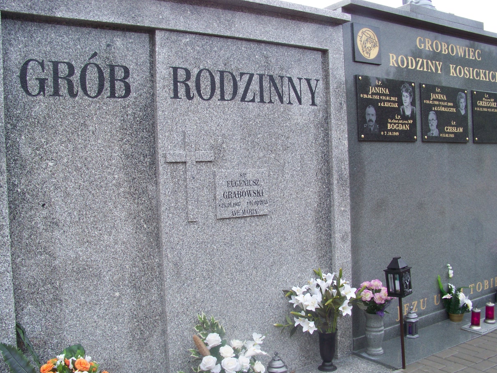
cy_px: 191
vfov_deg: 40.7
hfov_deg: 52.6
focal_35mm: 35
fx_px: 502
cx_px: 243
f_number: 5.6
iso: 64
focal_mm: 5.85
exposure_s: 1/40
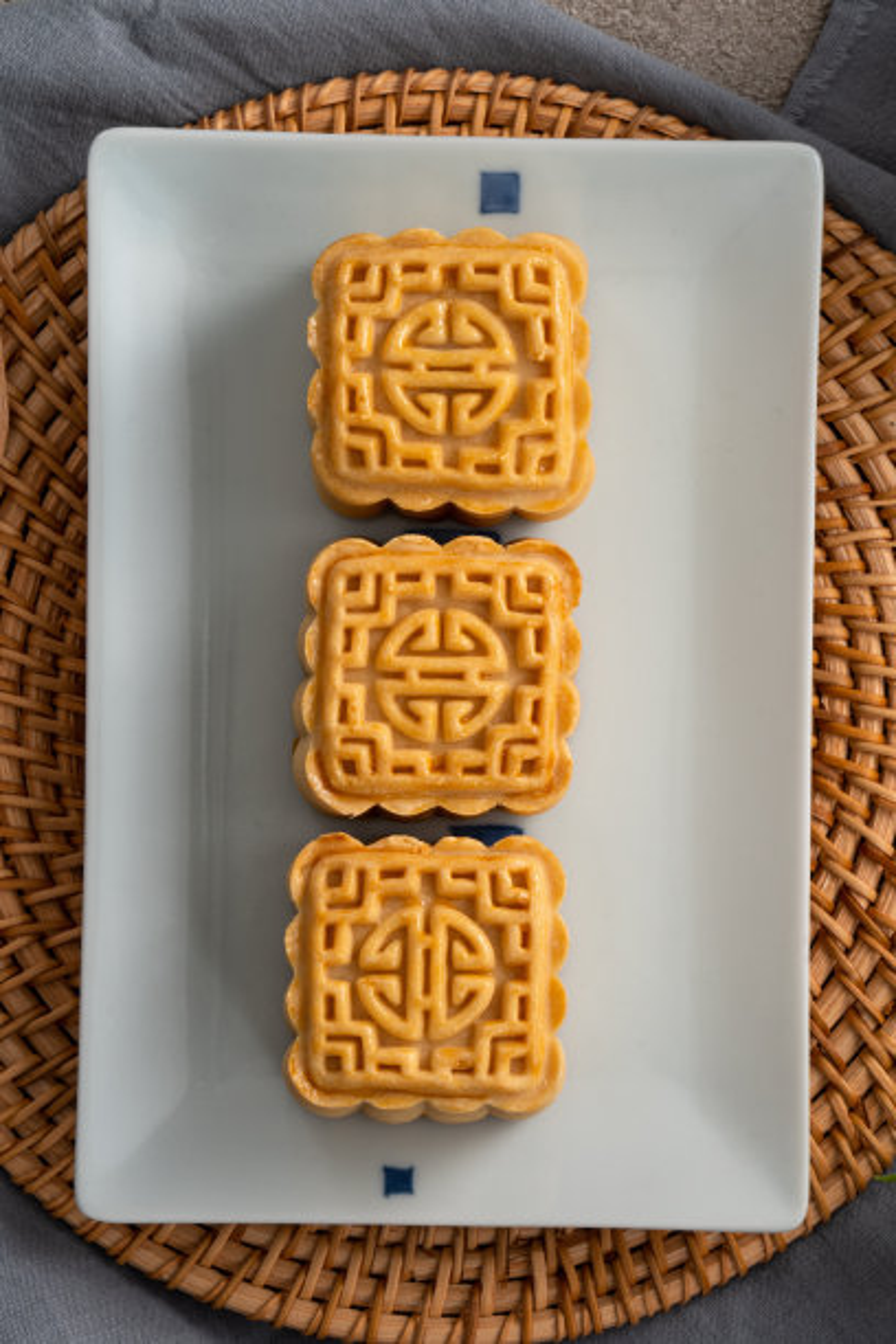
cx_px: 448
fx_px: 4928
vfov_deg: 15.5
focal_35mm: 132
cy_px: 672
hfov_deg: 10.4
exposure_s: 1/125
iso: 100
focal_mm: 132
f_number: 16
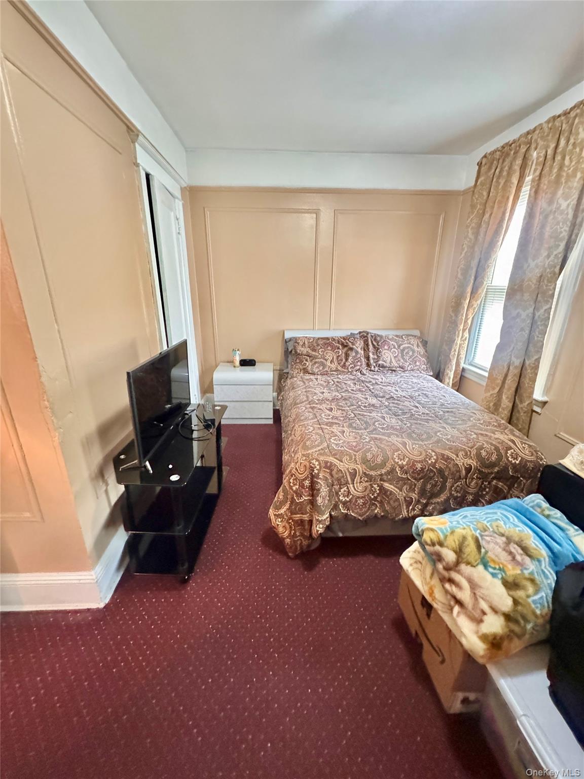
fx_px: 315
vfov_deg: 102.1
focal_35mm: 14
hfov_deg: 85.7
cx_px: 292
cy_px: 390
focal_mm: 2.22
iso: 1250
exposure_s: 1/40
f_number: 2.2
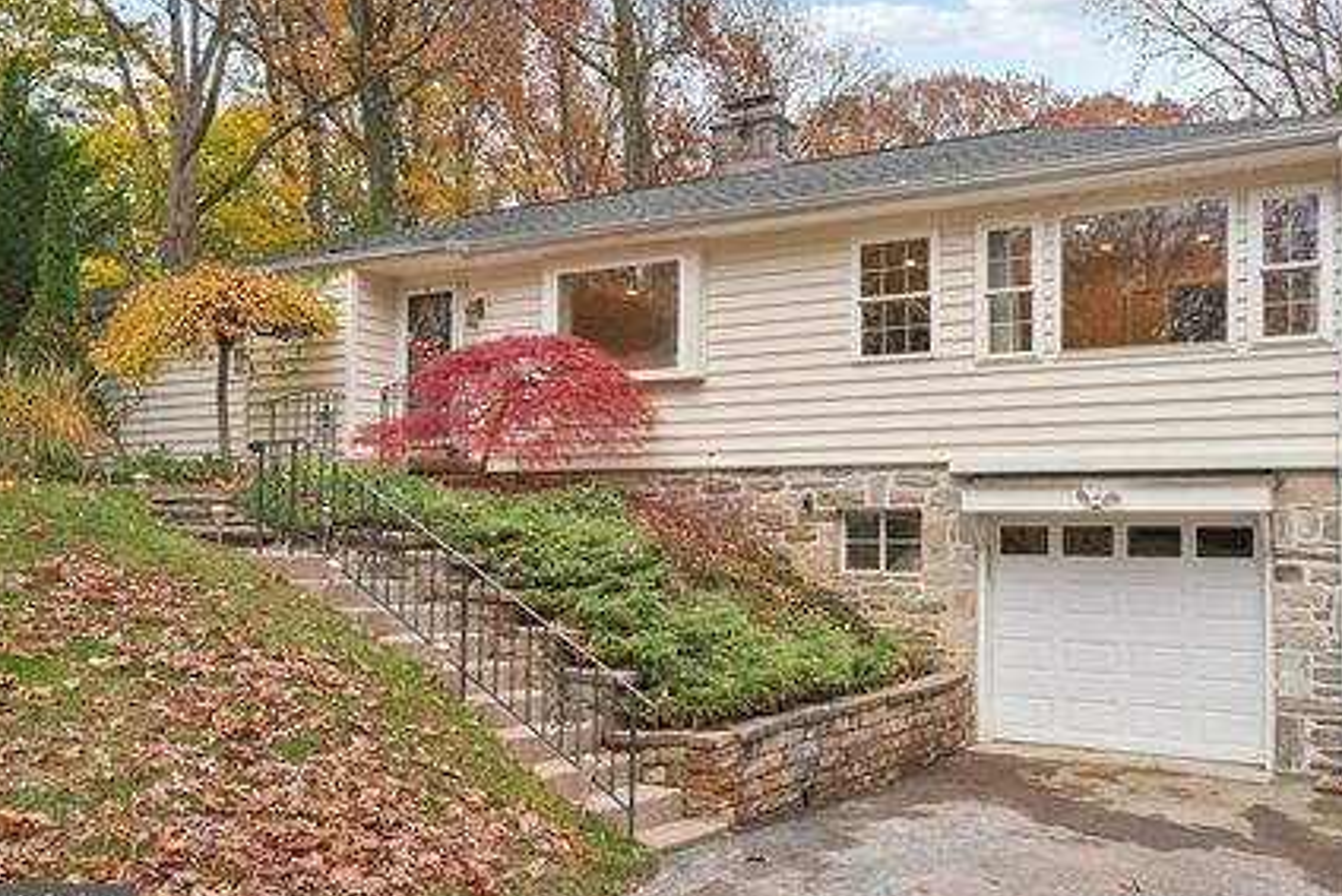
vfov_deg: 40.0
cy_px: 412
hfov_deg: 57.0
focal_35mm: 33
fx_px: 1231
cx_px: 756
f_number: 8
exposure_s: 1/15
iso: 100
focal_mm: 28
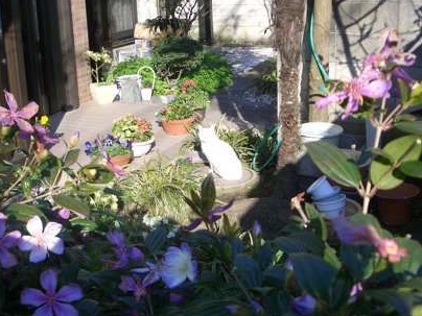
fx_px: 475
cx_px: 188
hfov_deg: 47.8
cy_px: 147
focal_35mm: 39
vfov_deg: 36.8
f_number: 2.6
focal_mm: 5.8
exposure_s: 1/640
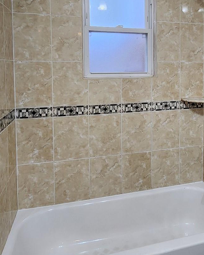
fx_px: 241
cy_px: 77
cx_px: 164
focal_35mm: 32
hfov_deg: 43.6
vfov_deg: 54.1
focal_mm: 2.2
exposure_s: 1/60
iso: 320
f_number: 2.2
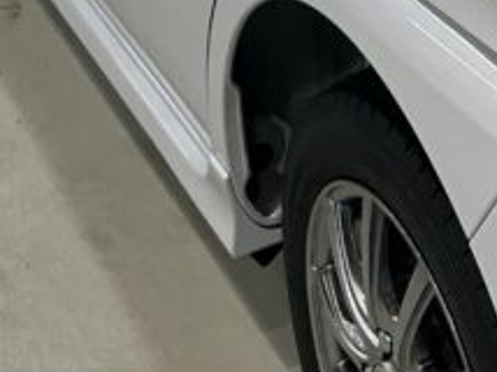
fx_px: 1649
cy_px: -509
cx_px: 664
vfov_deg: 10.9
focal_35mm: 115
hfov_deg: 16.1
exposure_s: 1/120
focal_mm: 6.86
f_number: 1.78
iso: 80
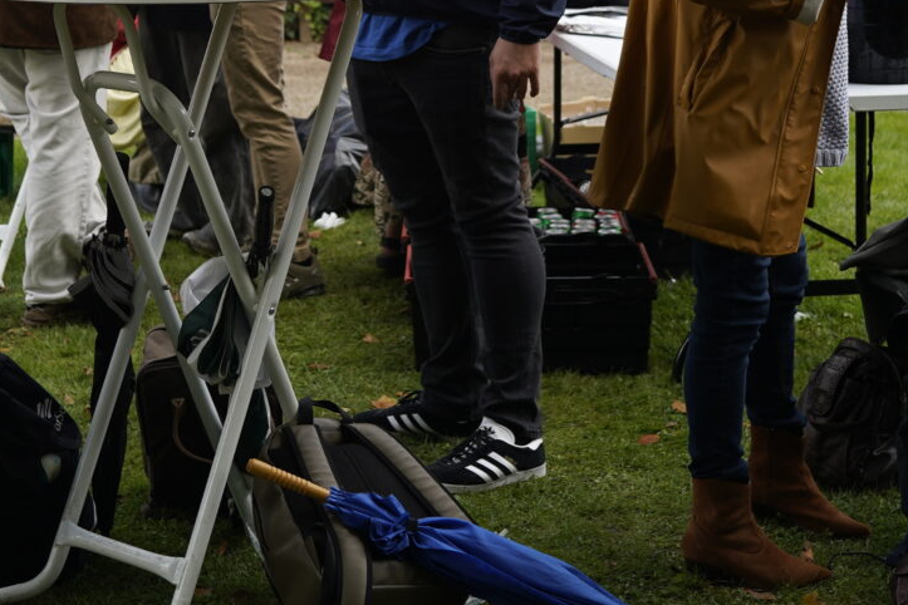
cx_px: 275
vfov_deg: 14.4
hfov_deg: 21.8
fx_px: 2345
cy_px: -16
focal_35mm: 93
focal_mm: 35
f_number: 3.2
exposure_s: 1/320
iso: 100
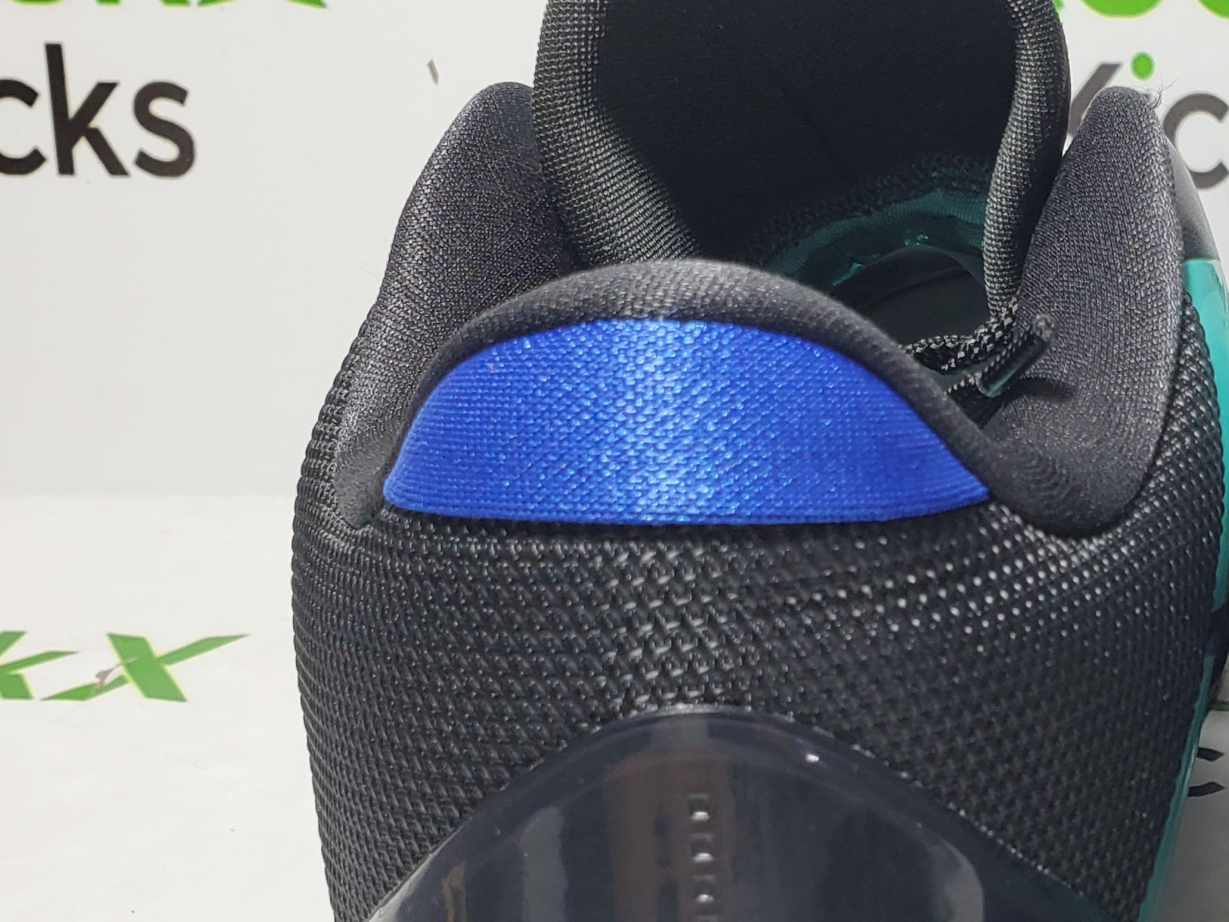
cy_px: 805
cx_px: 1318
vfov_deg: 22.8
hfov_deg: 28.2
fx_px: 2237
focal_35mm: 63
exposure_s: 1/174
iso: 50
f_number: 2.4
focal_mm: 4.3
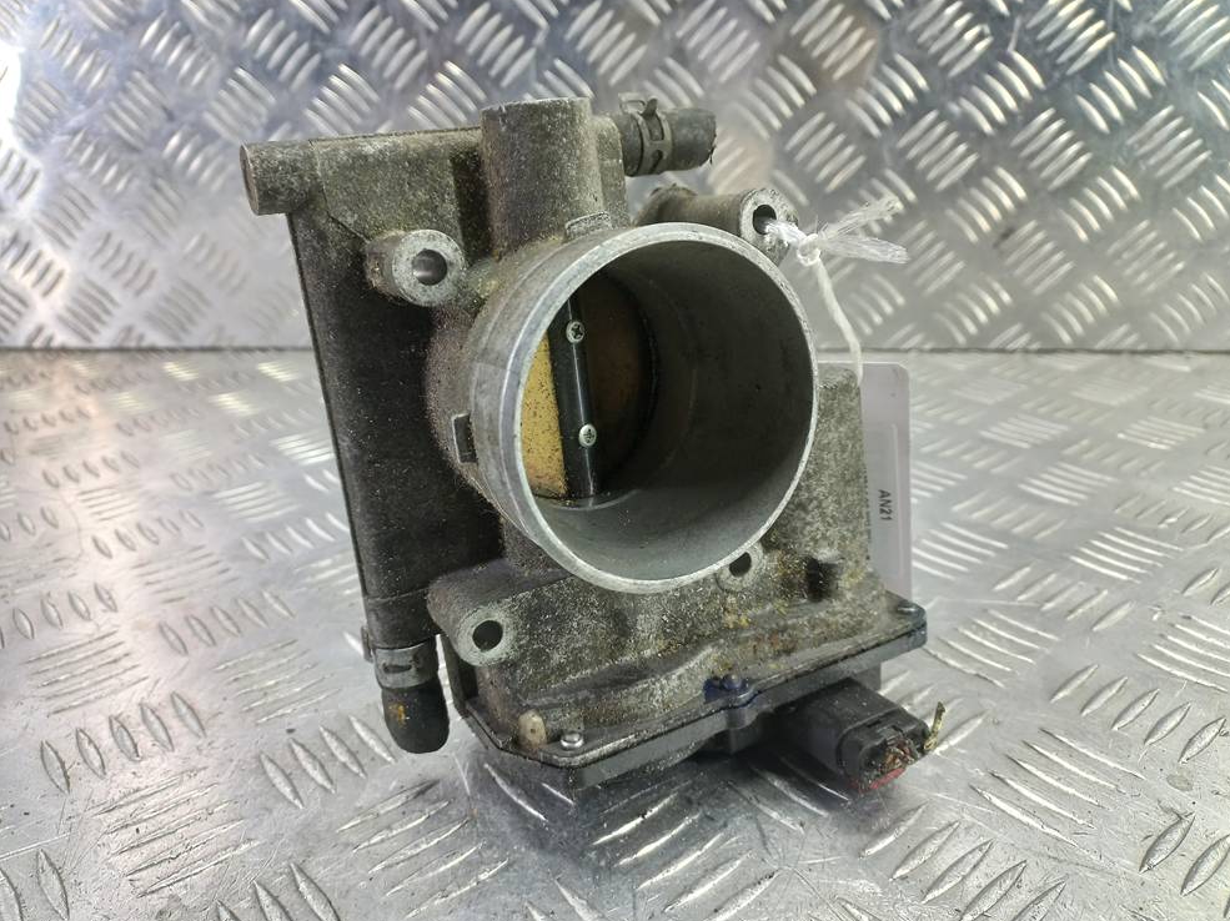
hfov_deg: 67.3
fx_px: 924
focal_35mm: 26
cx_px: 618
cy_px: 469
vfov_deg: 53.0
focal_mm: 4.6
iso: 160
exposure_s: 1/50
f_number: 1.8
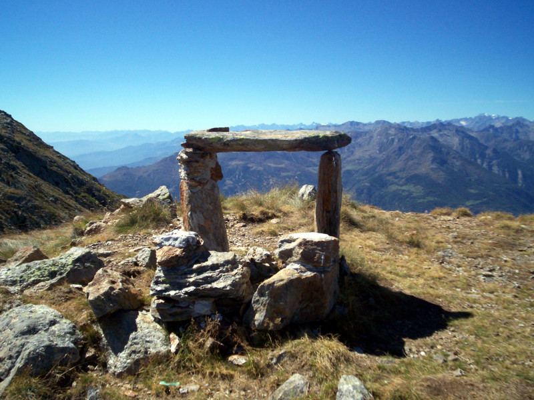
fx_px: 555
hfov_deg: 51.4
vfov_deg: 39.7
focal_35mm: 36
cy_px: 200
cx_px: 267
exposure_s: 1/914
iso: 100
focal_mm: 5.9
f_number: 4.5
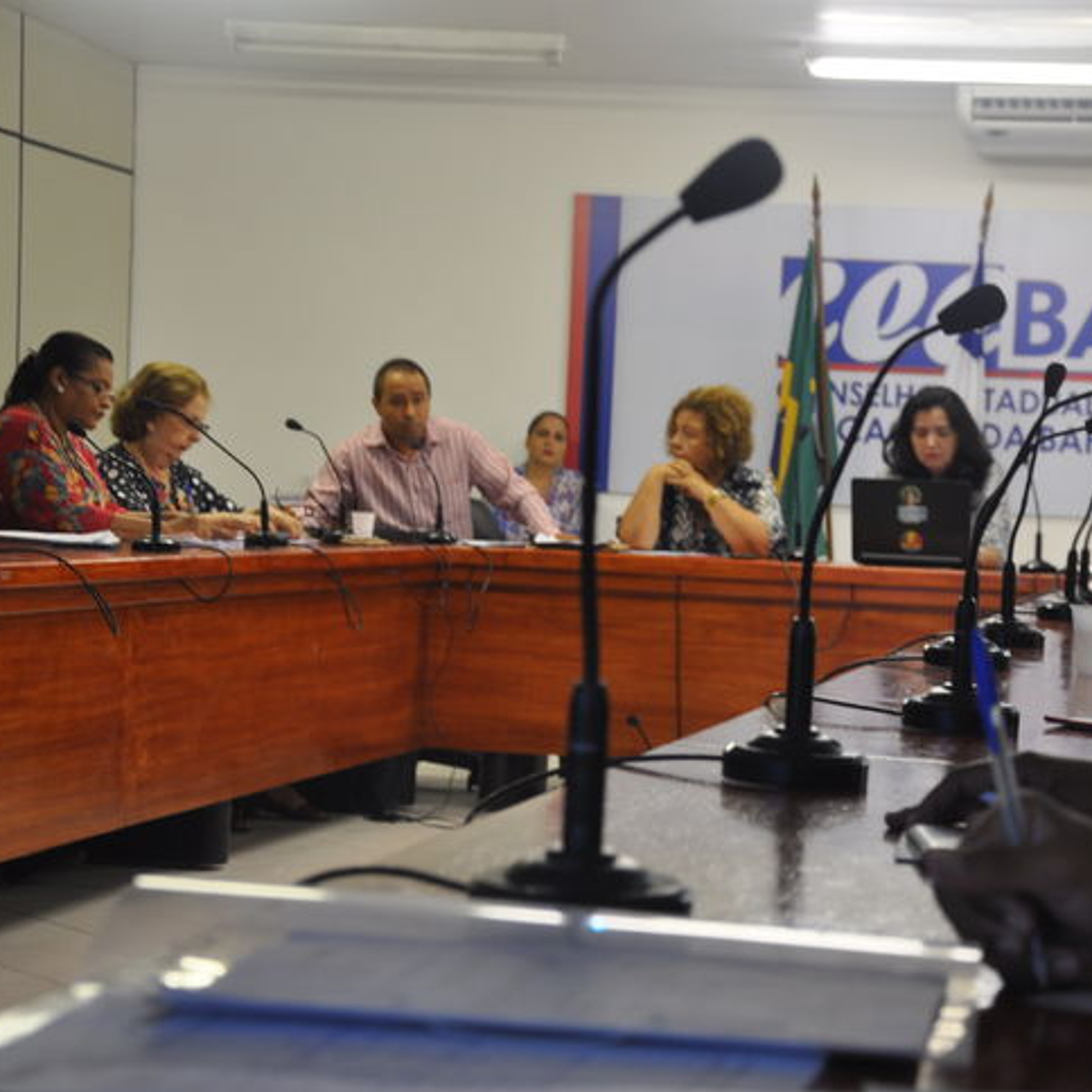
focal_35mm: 87
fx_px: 3092
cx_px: 755
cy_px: 546
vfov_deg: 20.0
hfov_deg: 19.9
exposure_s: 1/15
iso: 400
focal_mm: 45
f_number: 4.8
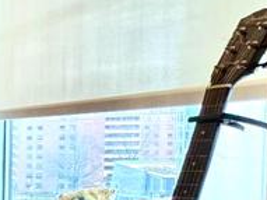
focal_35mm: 75
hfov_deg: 15.6
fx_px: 578
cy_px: 168
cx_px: -354
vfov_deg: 19.4
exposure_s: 1/120
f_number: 2.2
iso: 250
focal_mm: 2.22
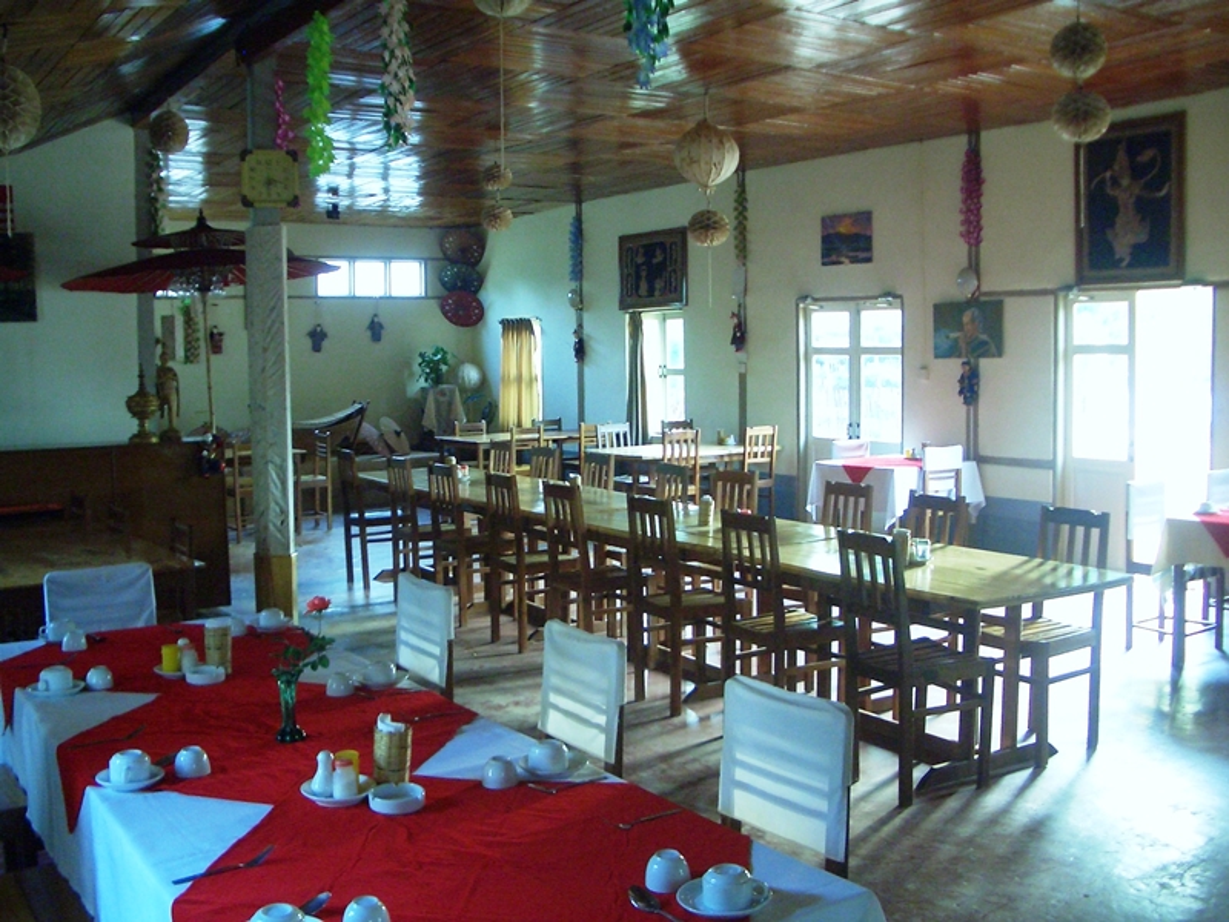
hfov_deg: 52.6
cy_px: 461
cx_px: 614
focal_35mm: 35
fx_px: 1243
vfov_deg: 40.7
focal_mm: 5.8
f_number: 2.6
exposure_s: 1/10
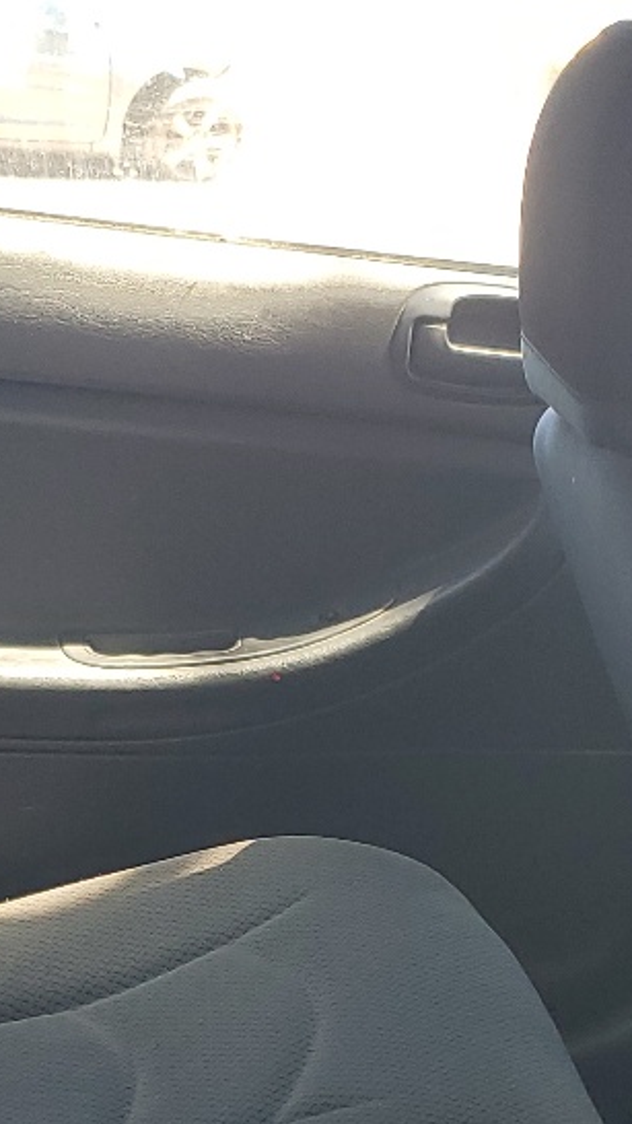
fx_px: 2474
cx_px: 333
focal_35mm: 83
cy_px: 947
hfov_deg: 14.6
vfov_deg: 25.0
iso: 55
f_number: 1.5
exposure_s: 1/120
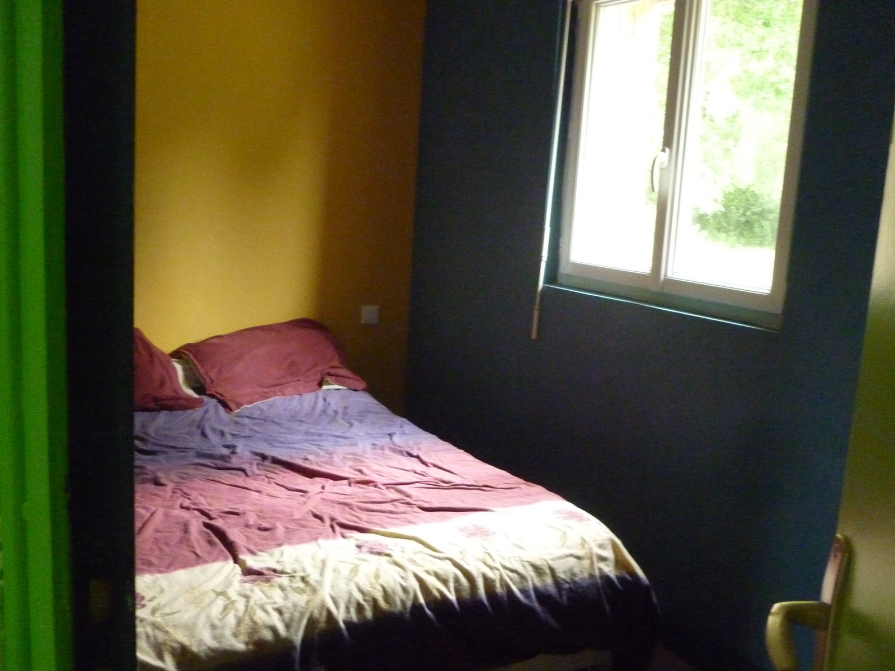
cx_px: 448
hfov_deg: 55.4
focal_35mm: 33
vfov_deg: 42.9
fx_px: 853
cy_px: 336
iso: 800
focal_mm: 5.5
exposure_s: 1/40
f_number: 2.8
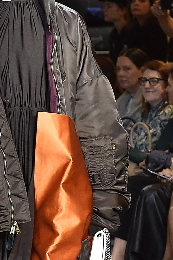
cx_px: 24
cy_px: 200
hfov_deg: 8.8
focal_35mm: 155
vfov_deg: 13.2
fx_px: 1118
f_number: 5
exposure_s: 1/500
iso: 2000
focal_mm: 62
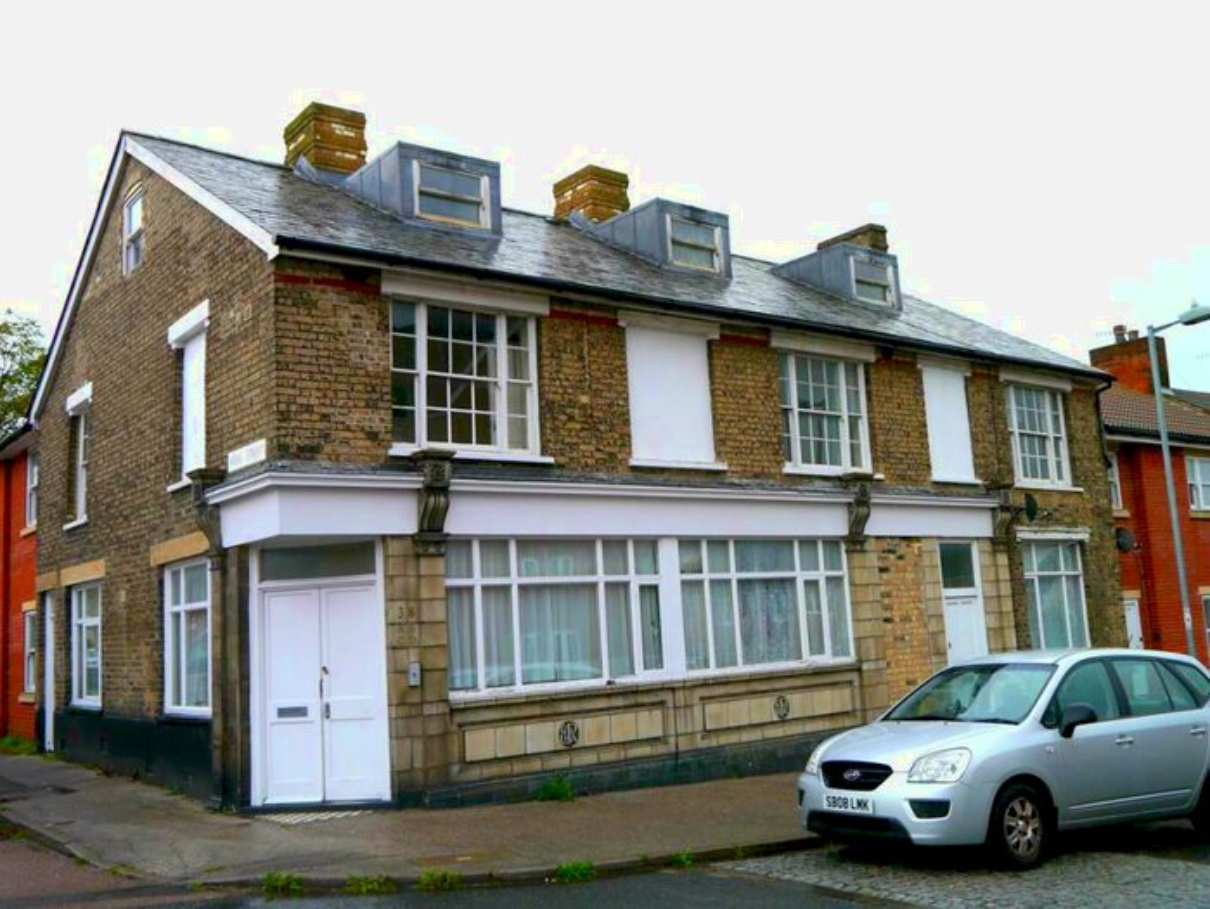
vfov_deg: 41.8
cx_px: 605
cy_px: 454
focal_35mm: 34
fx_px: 1189
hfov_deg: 53.9
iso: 160
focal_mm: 17
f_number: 4.5
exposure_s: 1/100
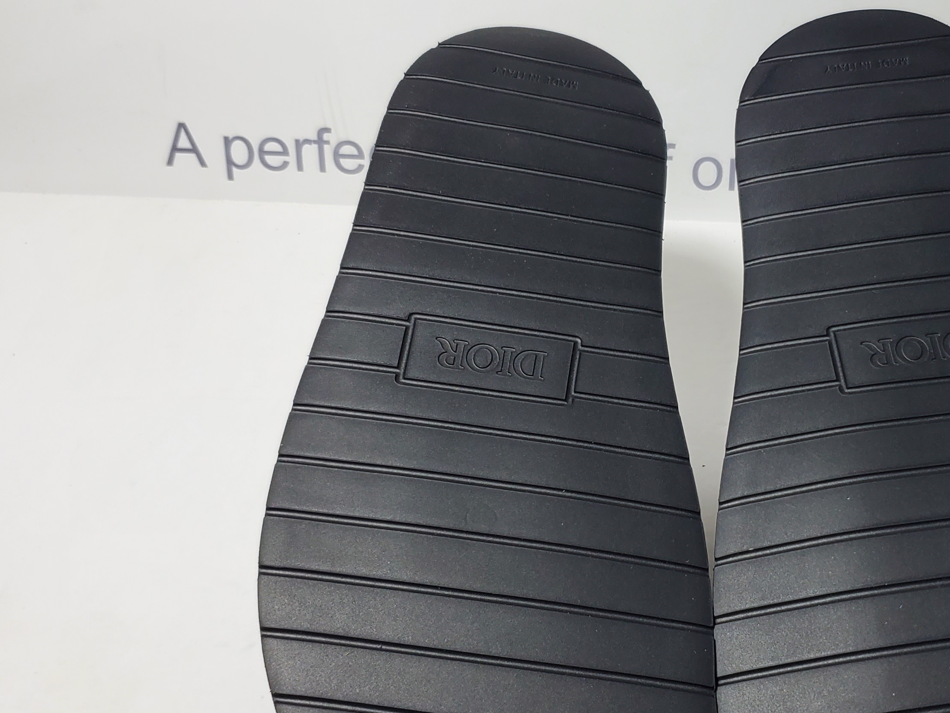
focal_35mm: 47
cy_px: 372
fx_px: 1290
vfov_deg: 30.9
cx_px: 713
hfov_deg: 39.3
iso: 50
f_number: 1.5
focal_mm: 4.3
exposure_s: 1/371
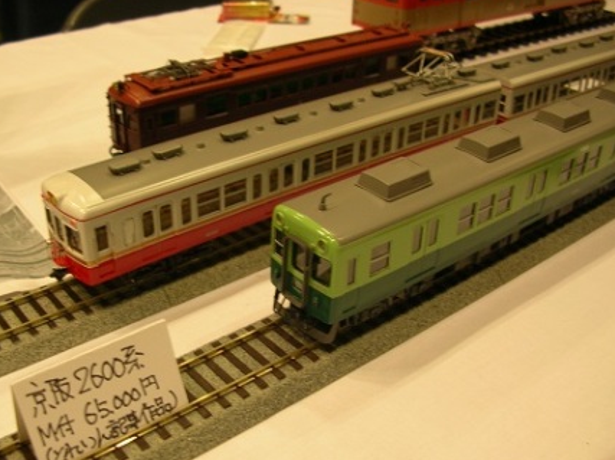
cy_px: 252
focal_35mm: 41
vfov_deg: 35.0
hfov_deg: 45.7
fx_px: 727
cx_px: 261
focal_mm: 5.8
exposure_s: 1/25
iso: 50
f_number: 2.8
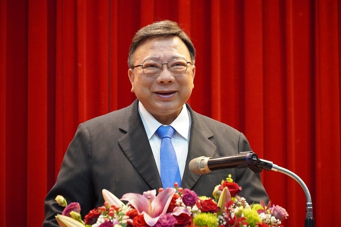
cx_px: 170
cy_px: 114
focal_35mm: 202
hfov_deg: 10.2
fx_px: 1918
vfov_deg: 6.8
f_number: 5.6
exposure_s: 1/100
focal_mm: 135
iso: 6400
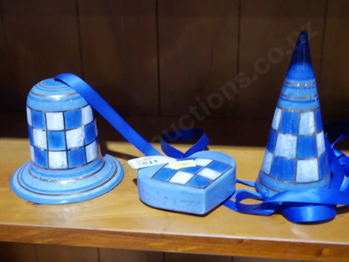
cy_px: 131
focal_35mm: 50
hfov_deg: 38.2
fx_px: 504
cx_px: 174
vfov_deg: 29.1
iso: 1600
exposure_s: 1/60
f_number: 5.3
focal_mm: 25
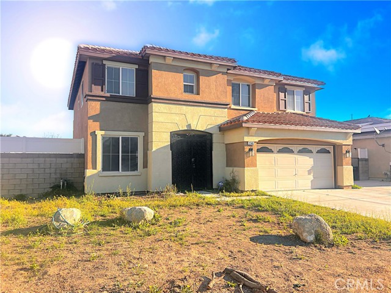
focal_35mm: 26
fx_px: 294
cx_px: 196
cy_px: 146
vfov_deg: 53.1
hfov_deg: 67.3
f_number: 1.5
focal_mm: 5.7
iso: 50
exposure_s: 1/2571
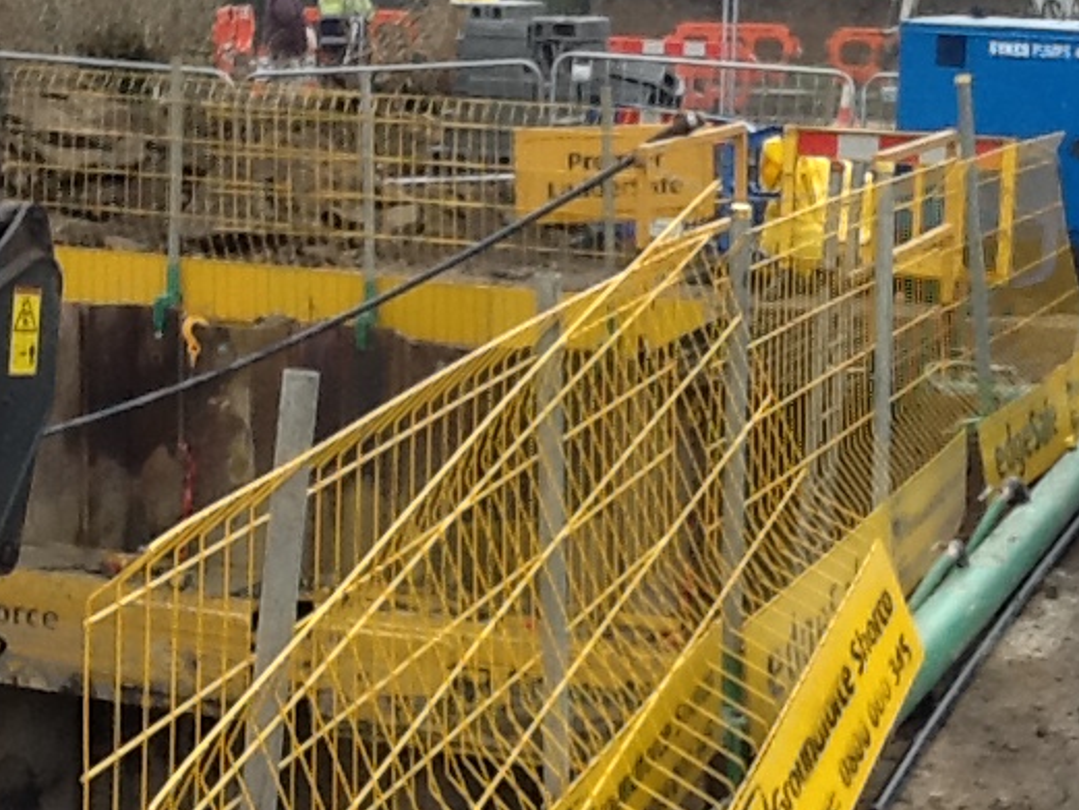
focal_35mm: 81
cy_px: 346
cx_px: 789
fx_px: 2525
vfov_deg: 18.2
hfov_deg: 23.9
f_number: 2.4
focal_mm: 2.03
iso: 40
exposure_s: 1/148
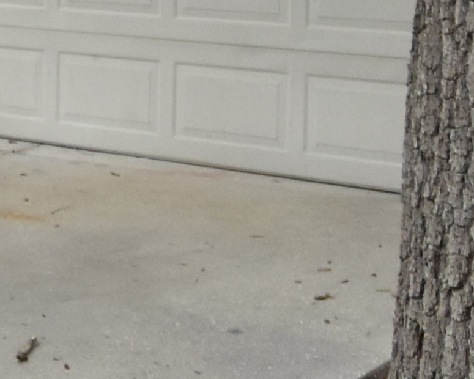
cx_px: -311
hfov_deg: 15.7
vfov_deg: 13.7
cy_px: -96
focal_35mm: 109
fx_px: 1529
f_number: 3.5
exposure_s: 1/4000
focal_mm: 10
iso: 800
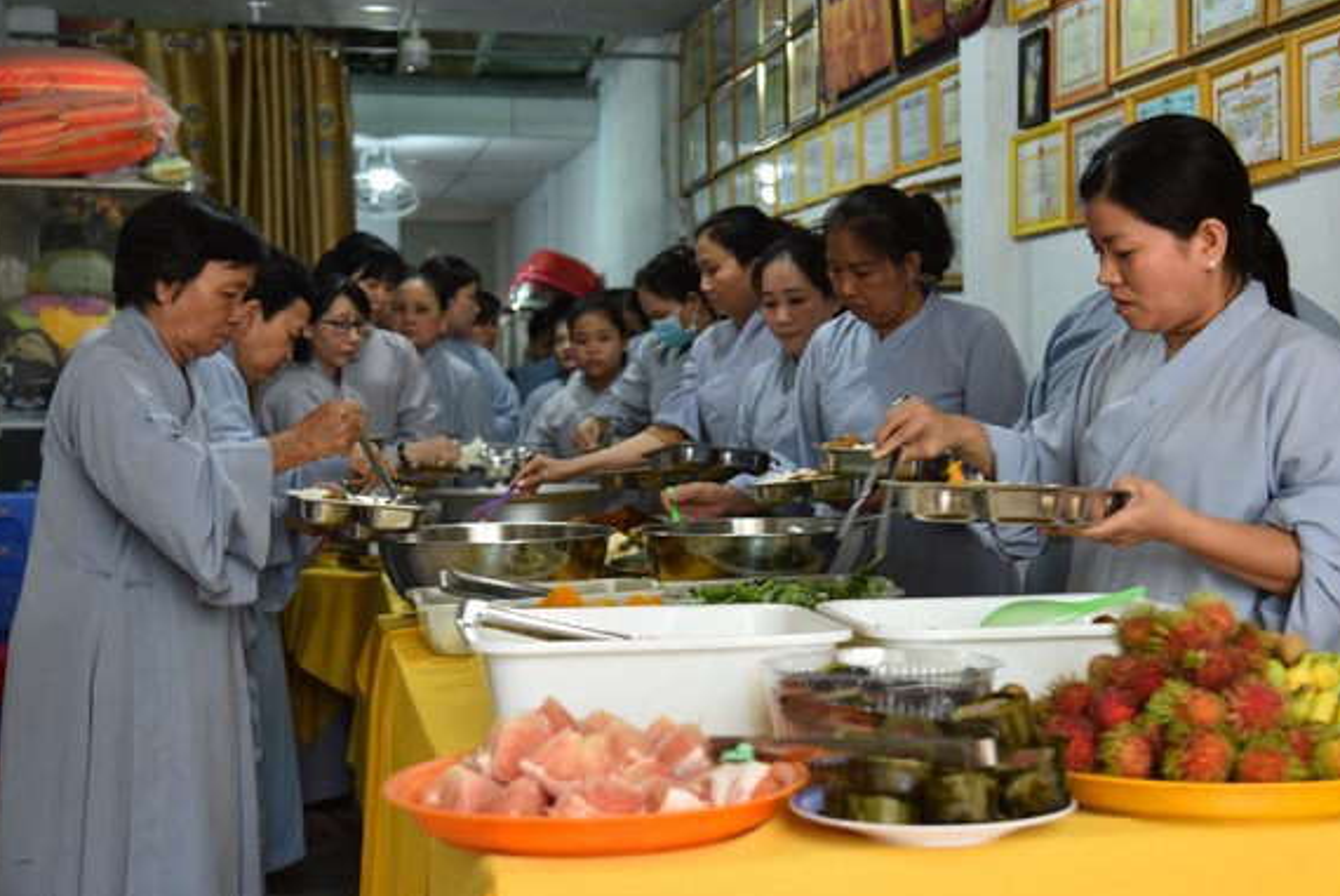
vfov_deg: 23.8
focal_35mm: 57
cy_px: 407
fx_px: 2123
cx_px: 748
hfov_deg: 35.0
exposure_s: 1/60
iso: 400
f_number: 4
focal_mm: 50
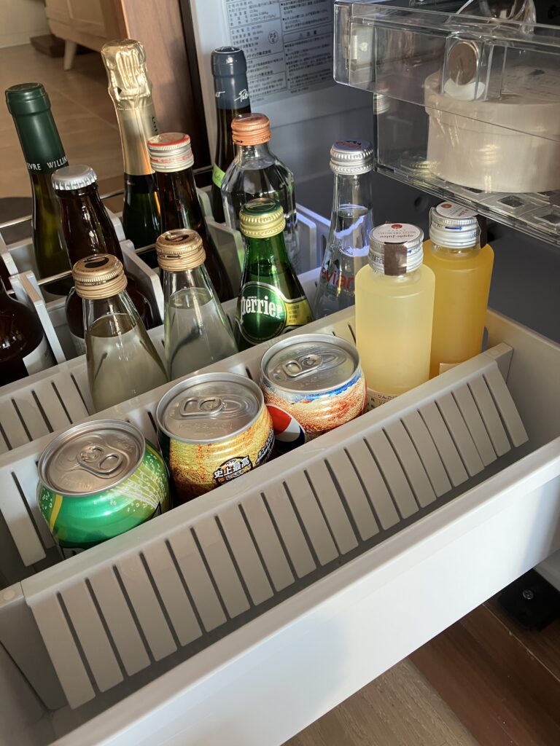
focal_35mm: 28
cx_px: 280
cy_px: 373
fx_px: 604
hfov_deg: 49.7
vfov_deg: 63.4
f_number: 1.8
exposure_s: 1/63
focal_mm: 3.99
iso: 64
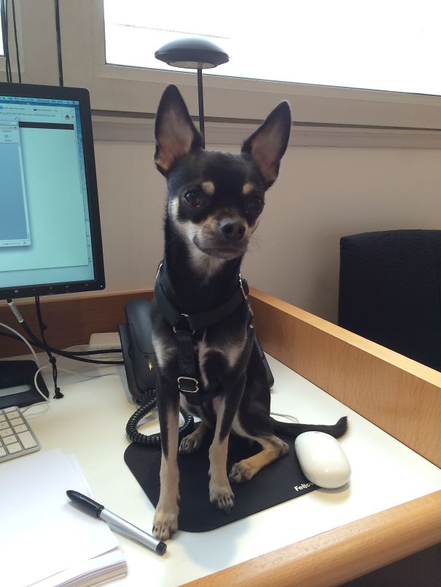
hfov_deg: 46.8
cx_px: 220
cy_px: 294
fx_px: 509
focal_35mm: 30
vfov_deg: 59.9
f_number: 2.2
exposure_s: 1/40
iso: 50
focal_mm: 4.12
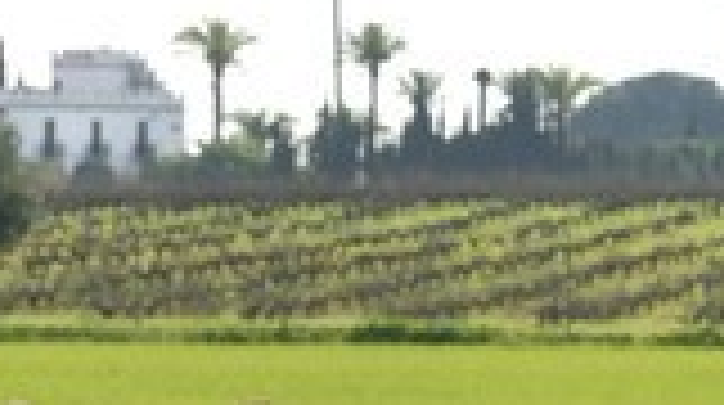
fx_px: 10217
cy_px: 464
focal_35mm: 533
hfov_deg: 4.1
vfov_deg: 2.3
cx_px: 349
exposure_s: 1/400
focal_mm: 195
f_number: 8
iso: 200
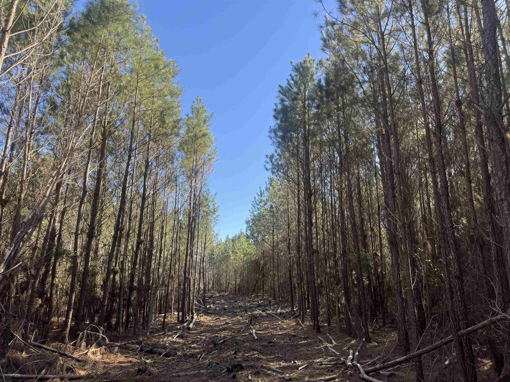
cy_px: 191
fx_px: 354
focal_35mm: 24
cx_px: 255
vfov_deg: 56.8
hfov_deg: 71.6
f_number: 1.78
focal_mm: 6.76
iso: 80
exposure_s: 1/1094
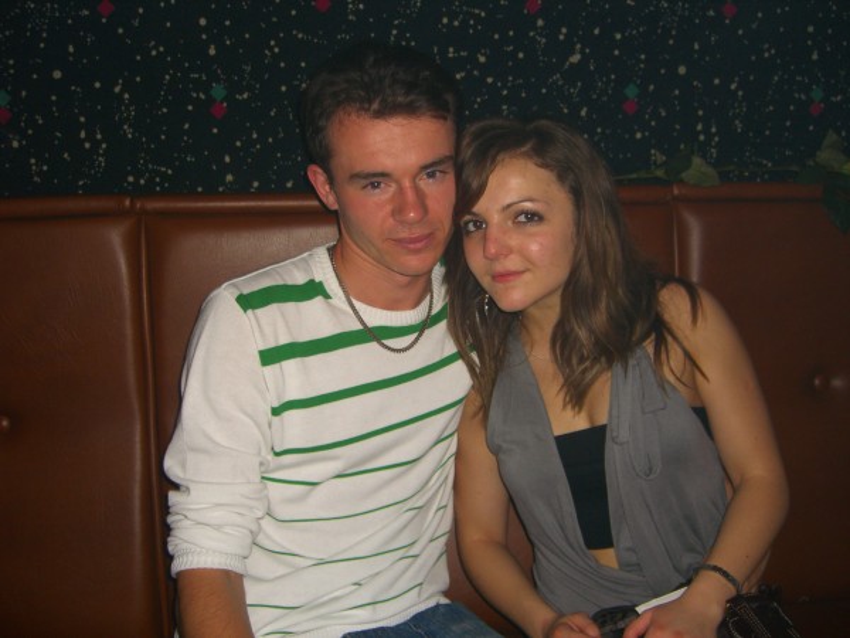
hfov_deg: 49.0
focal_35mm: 38
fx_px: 933
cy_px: 319
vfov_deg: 37.7
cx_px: 425
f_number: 2.8
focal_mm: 7.9
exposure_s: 1/60
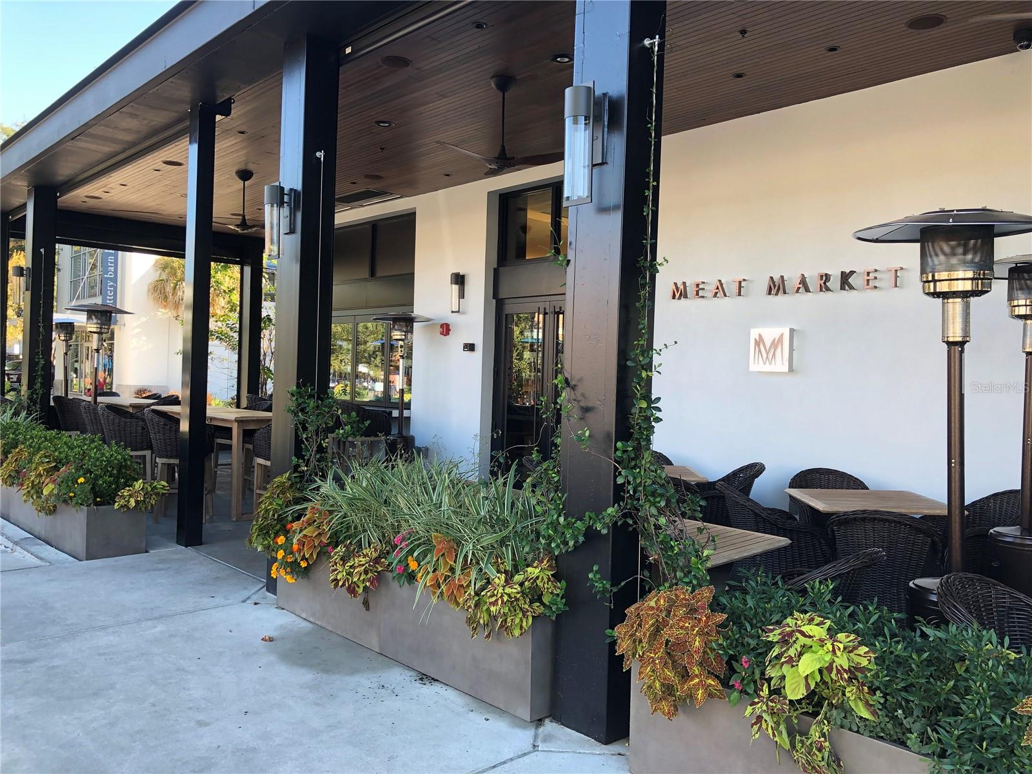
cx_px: 516
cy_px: 387
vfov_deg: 49.7
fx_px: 835
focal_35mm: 28
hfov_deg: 63.4
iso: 25
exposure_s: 1/120
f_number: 1.8
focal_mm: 4
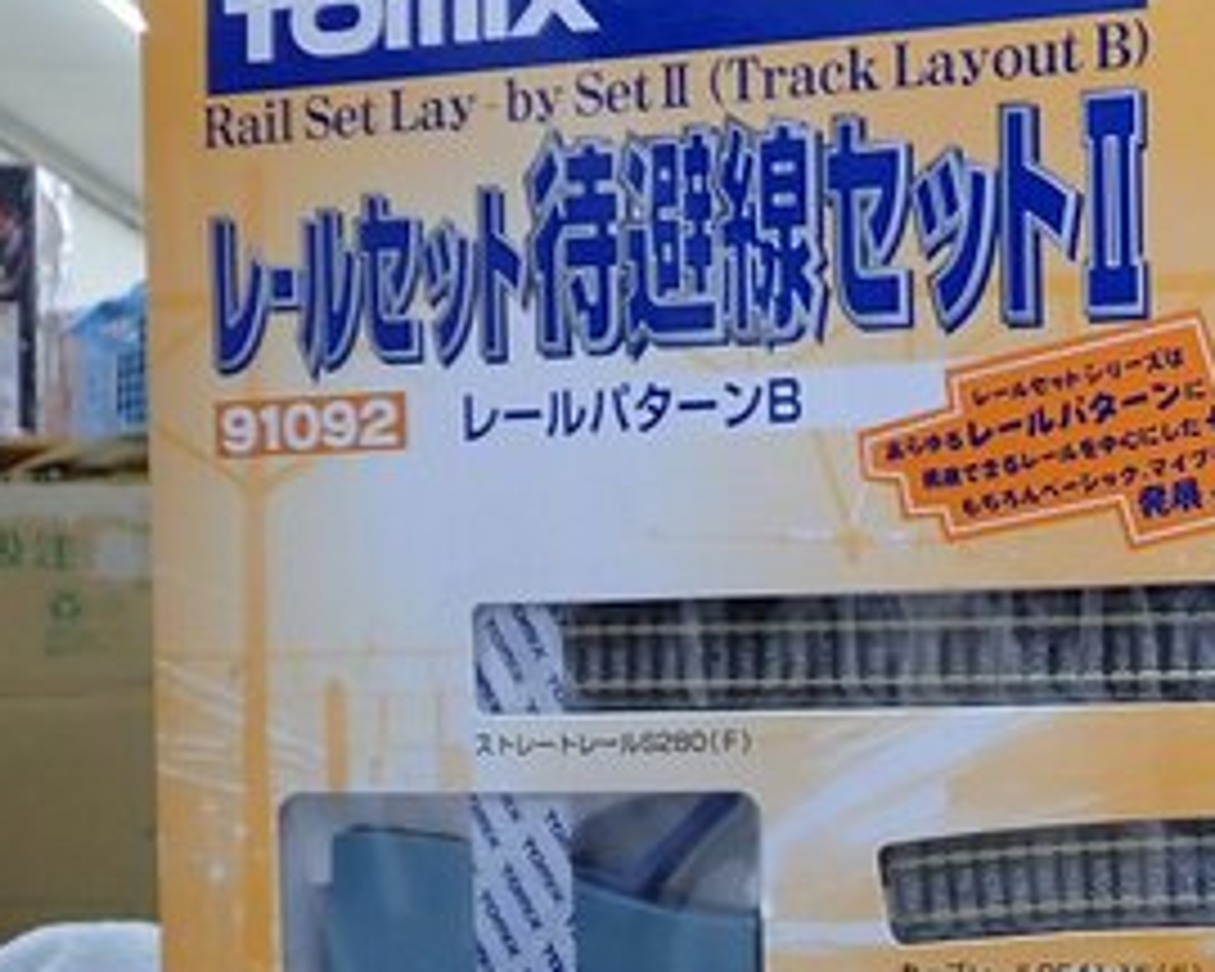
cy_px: 799
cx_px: 1476
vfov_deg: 19.9
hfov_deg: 22.9
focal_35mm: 76
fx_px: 2733
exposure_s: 1/50
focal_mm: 5.4
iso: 200
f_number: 2.3
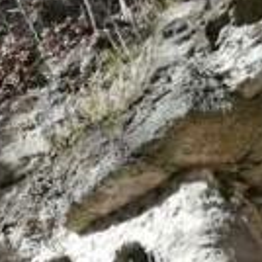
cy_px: 336
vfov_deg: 16.3
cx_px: -238
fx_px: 865
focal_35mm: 101
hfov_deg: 14.7
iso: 50
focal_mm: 3.81
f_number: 2.2
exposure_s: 1/216
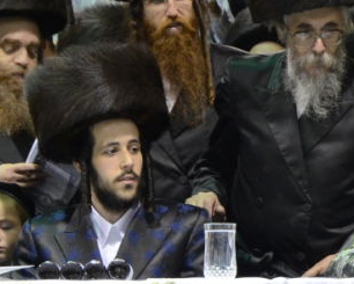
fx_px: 3695
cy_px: 153
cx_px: 479
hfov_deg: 5.4
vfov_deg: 4.4
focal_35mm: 353
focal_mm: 75
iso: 1600
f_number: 5.6
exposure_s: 1/25
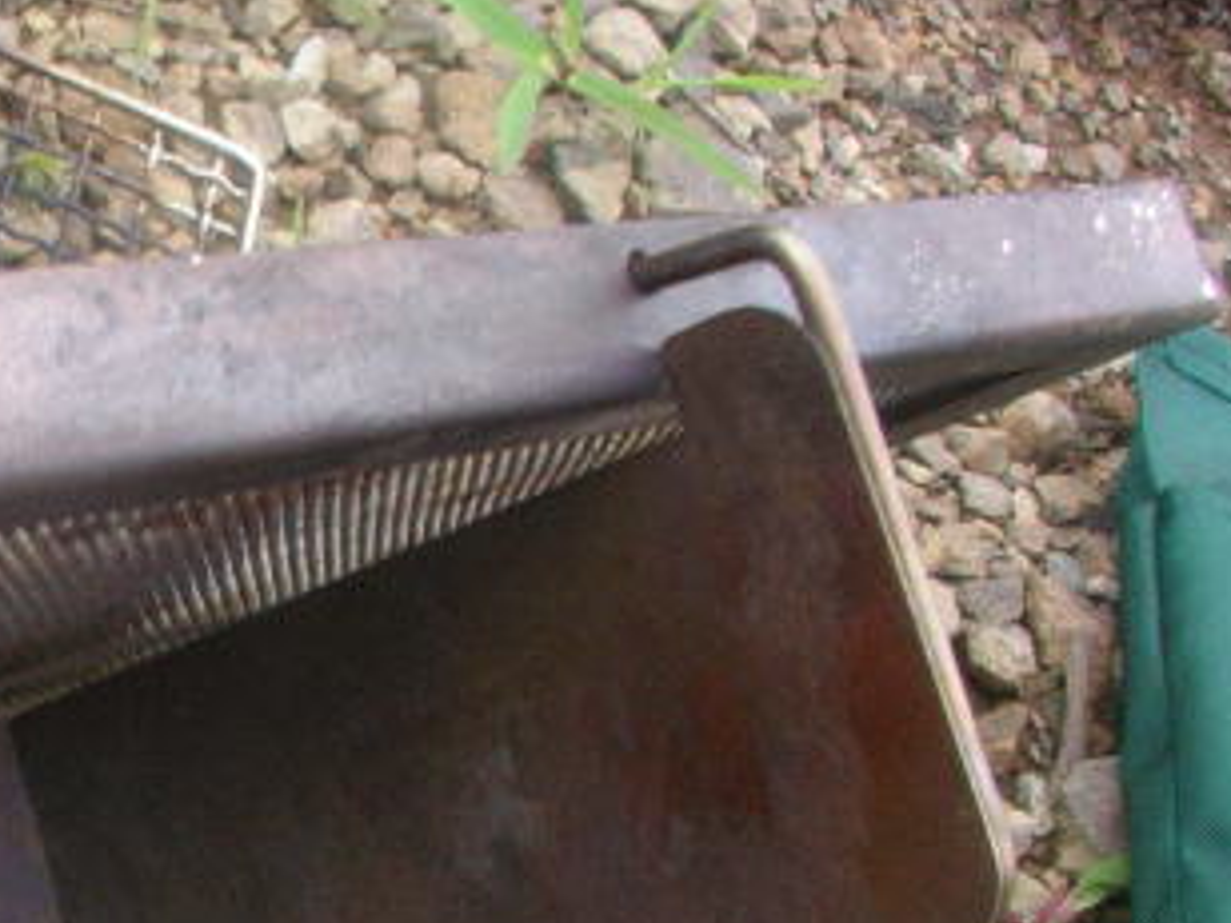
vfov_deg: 19.1
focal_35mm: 77
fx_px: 2738
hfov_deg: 24.1
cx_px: -20
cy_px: 527
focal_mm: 5.7
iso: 100
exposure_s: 1/30
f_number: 2.8
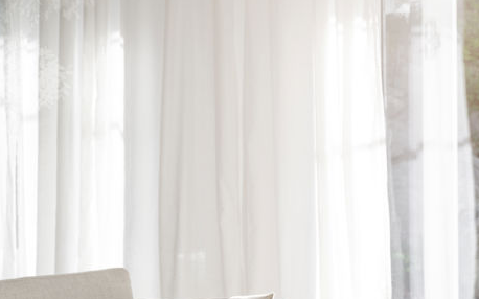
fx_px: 1671
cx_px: 315
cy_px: 262
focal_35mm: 128
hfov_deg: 16.3
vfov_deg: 10.2
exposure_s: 1/125
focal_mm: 60
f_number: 4
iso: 64
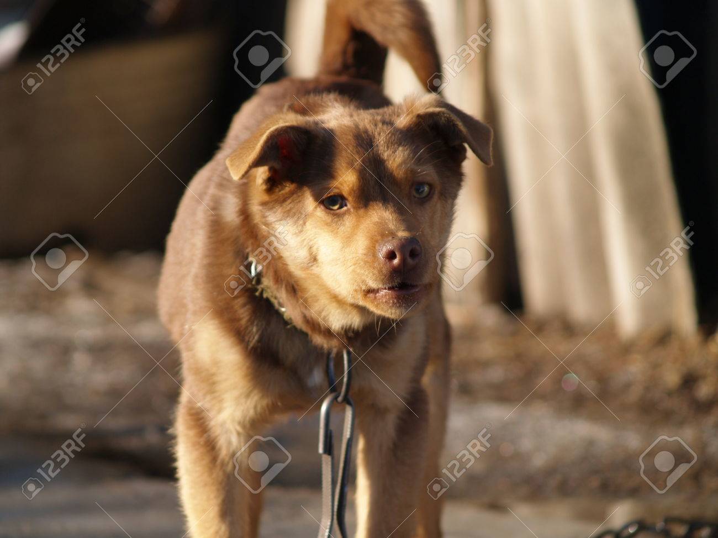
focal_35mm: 236
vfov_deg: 6.3
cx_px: 359
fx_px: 4893
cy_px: 269
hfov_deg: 8.4
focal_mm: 118
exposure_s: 1/500
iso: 100
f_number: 4.2
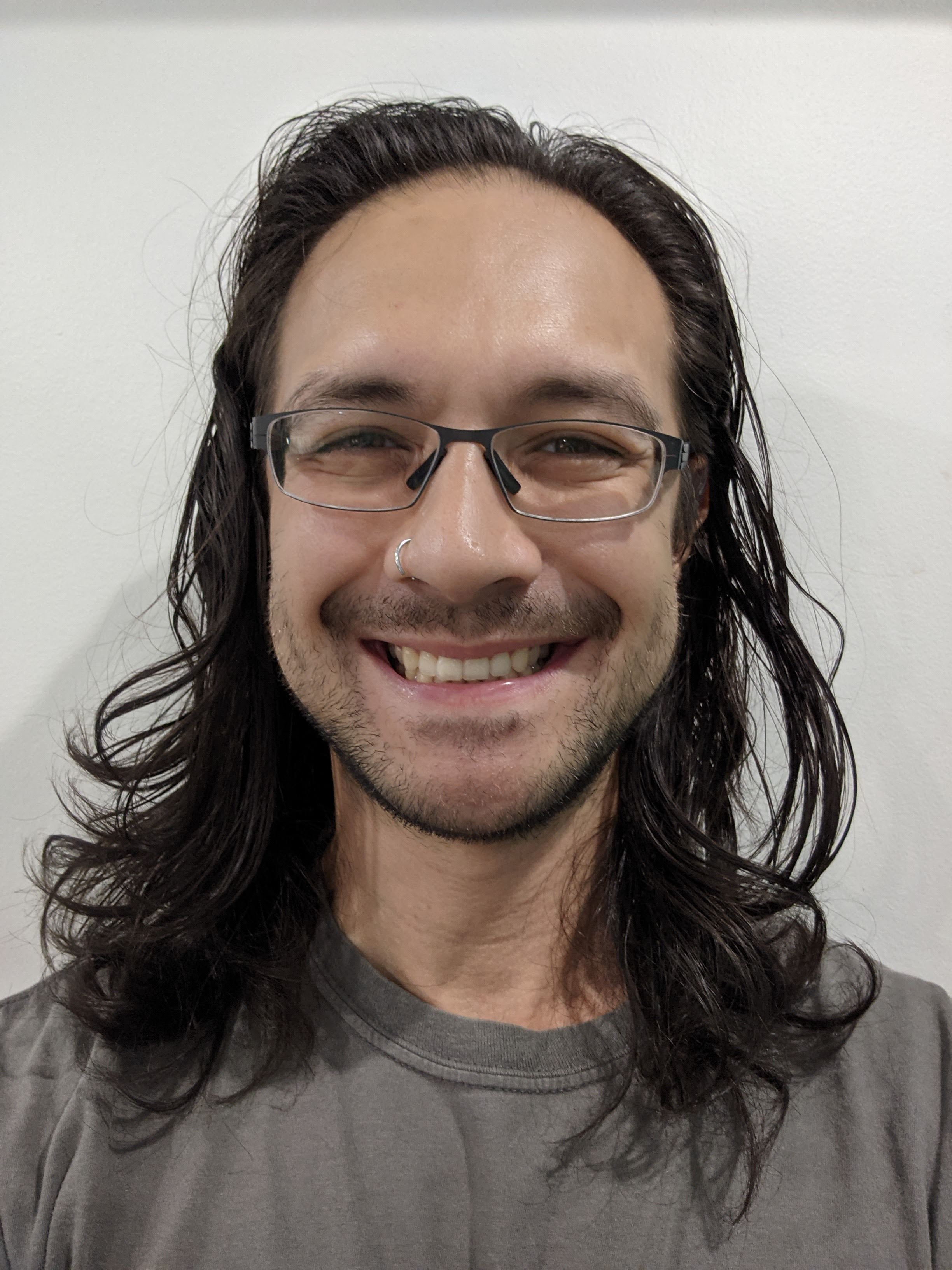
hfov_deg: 49.7
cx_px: 476
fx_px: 1027
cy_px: 635
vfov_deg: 63.4
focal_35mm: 28
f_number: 1.8
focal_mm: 2.97
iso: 290
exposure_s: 1/30
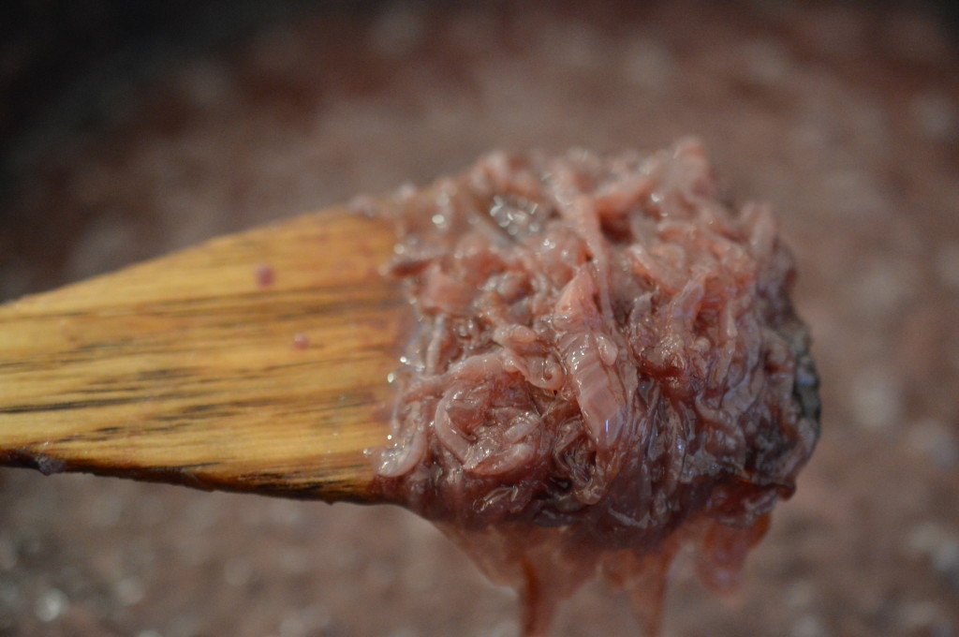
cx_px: 480
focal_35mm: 60
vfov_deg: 22.6
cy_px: 318
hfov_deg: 33.4
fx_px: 1596
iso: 3200
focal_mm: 40
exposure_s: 1/30
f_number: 3
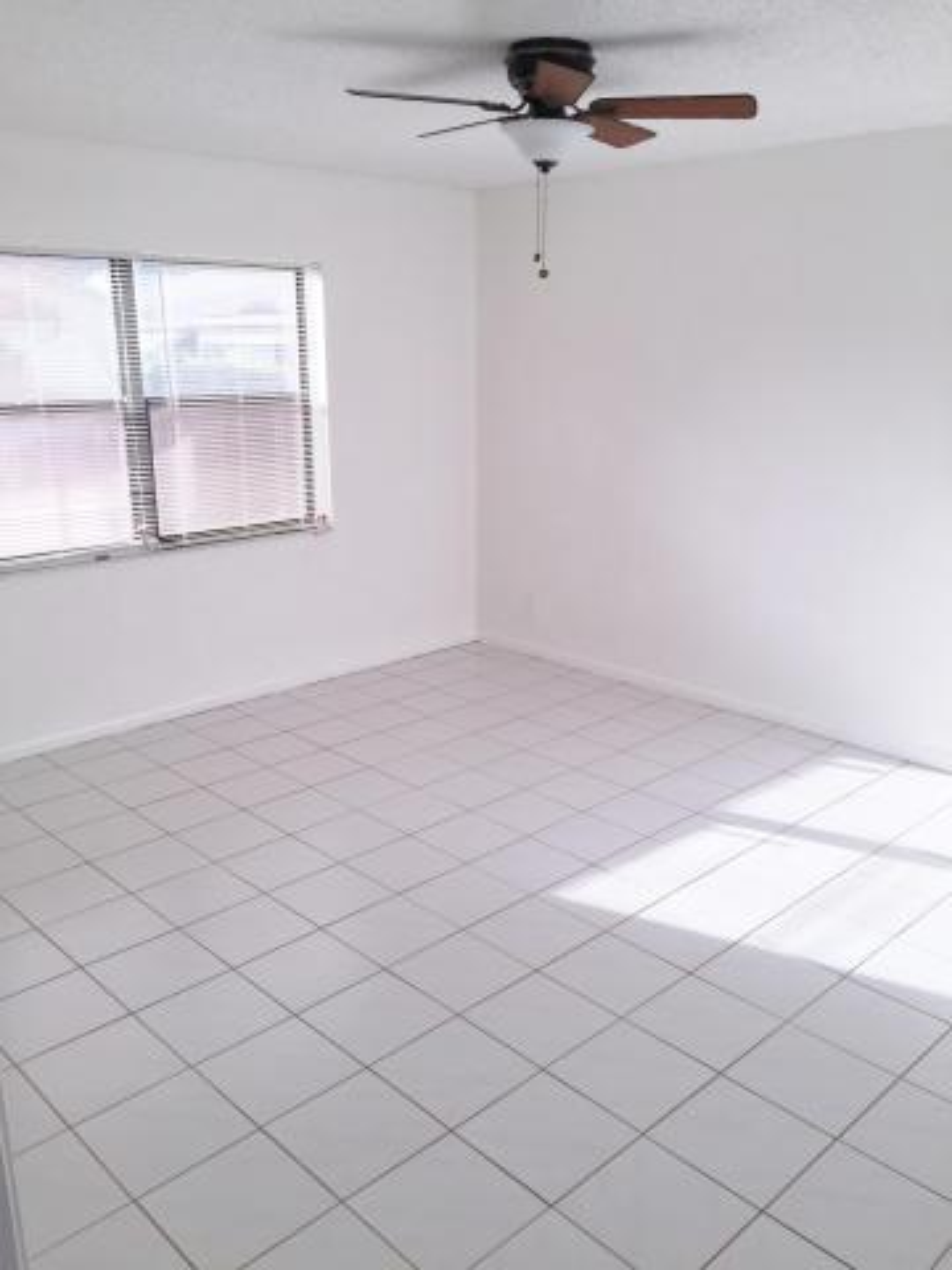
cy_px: 635
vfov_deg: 61.7
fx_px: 1063
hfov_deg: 48.2
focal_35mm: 29
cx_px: 476
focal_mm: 4.15
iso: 32
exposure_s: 1/350
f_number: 2.2
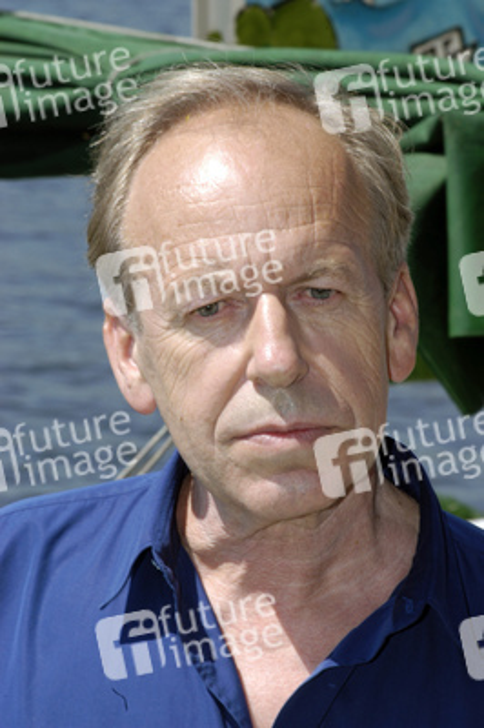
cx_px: 242
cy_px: 364
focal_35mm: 218
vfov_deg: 9.5
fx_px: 4394
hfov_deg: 6.3
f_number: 22
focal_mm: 145
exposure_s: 1/60
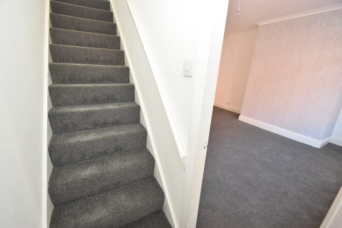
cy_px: 114
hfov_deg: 100.4
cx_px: 171
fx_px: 143
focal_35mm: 15
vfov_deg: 77.3
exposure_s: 1/100
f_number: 5
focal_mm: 10
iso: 800
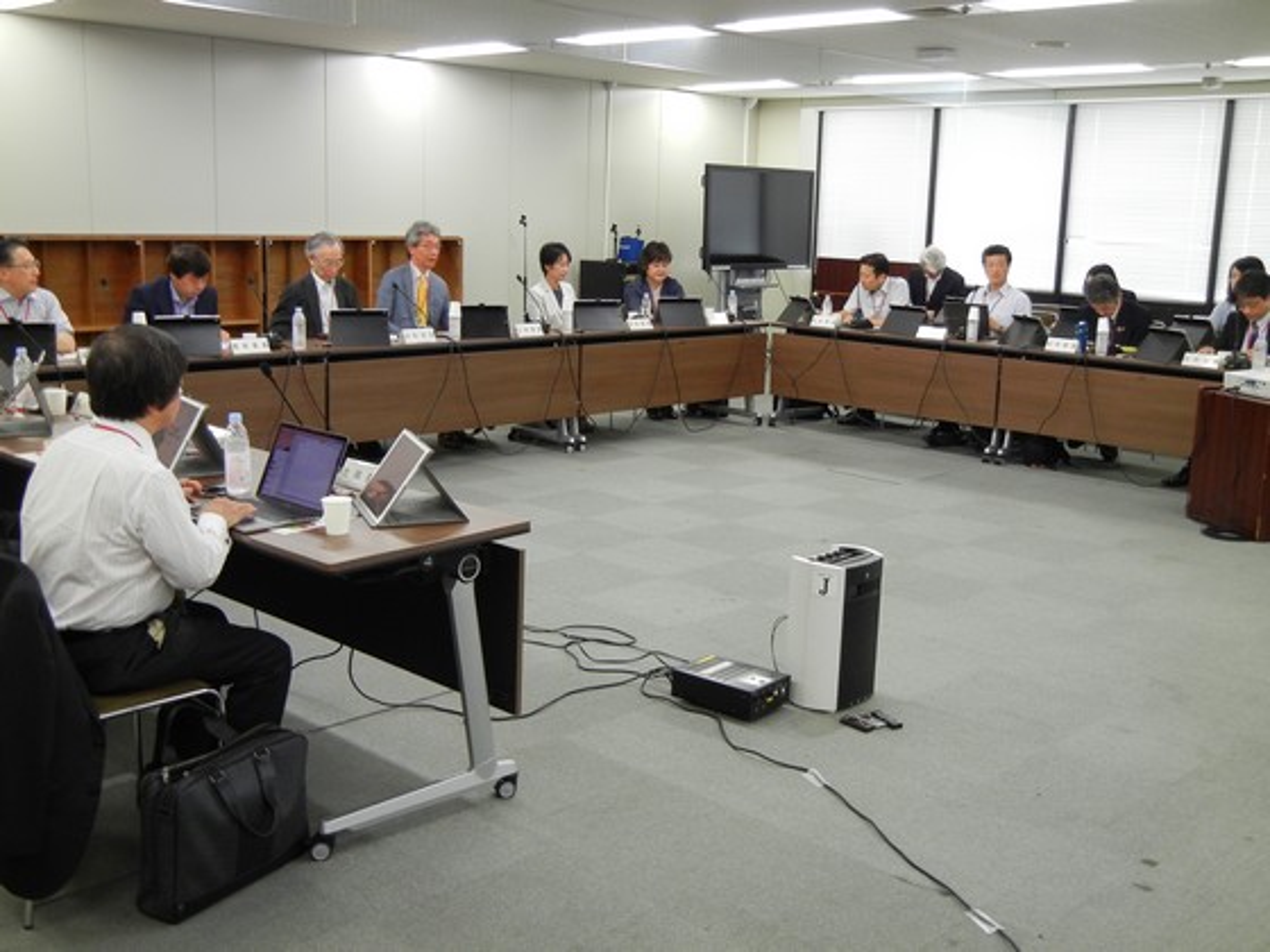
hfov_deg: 47.9
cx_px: 635
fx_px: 1431
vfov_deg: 36.8
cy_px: 476
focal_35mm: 39
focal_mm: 7.1
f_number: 3.7
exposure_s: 1/30
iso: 314
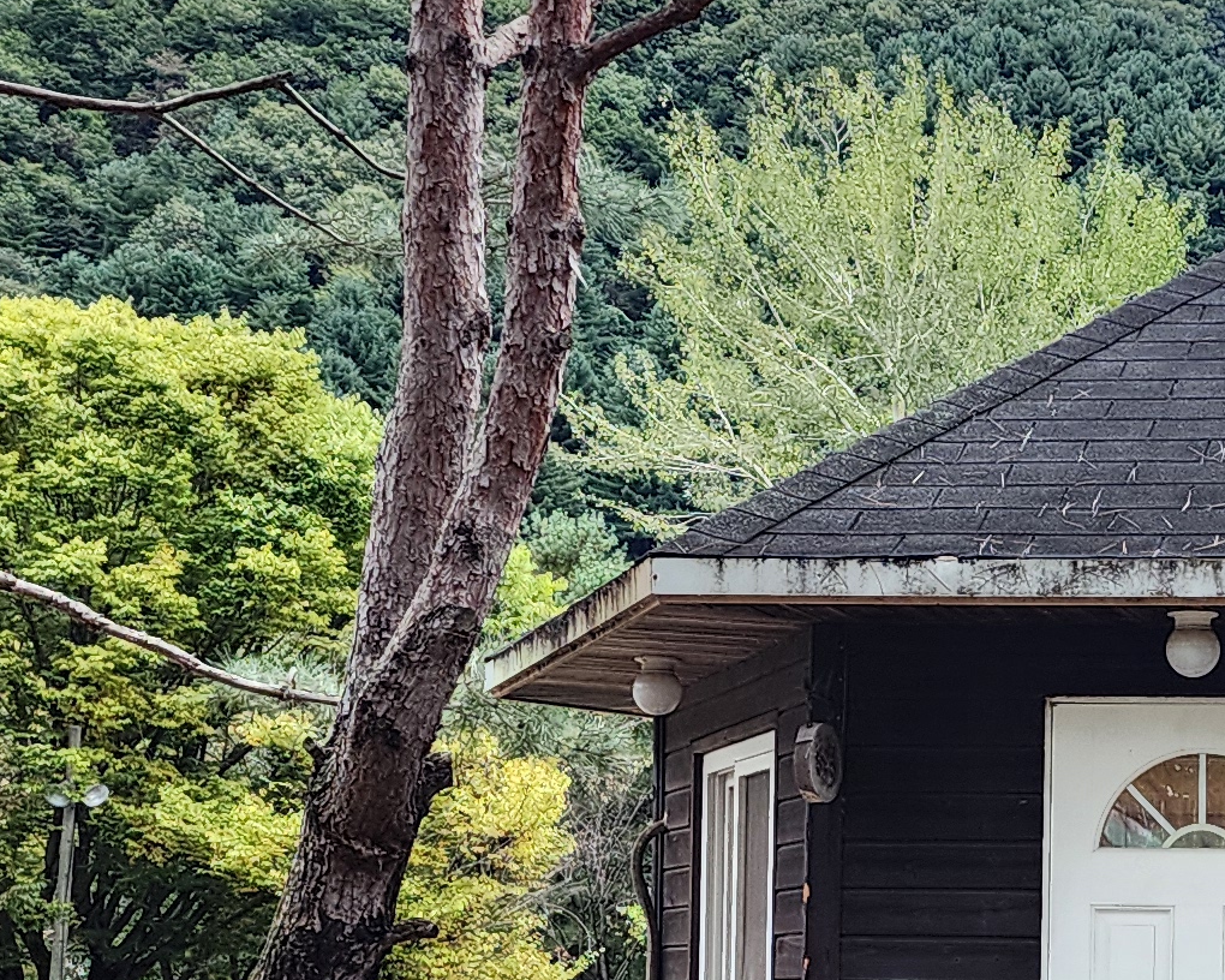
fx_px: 3190
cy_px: 873
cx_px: 1323
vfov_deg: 17.2
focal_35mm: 88
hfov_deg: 20.8
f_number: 1.8
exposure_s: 1/120
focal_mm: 6.4
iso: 160
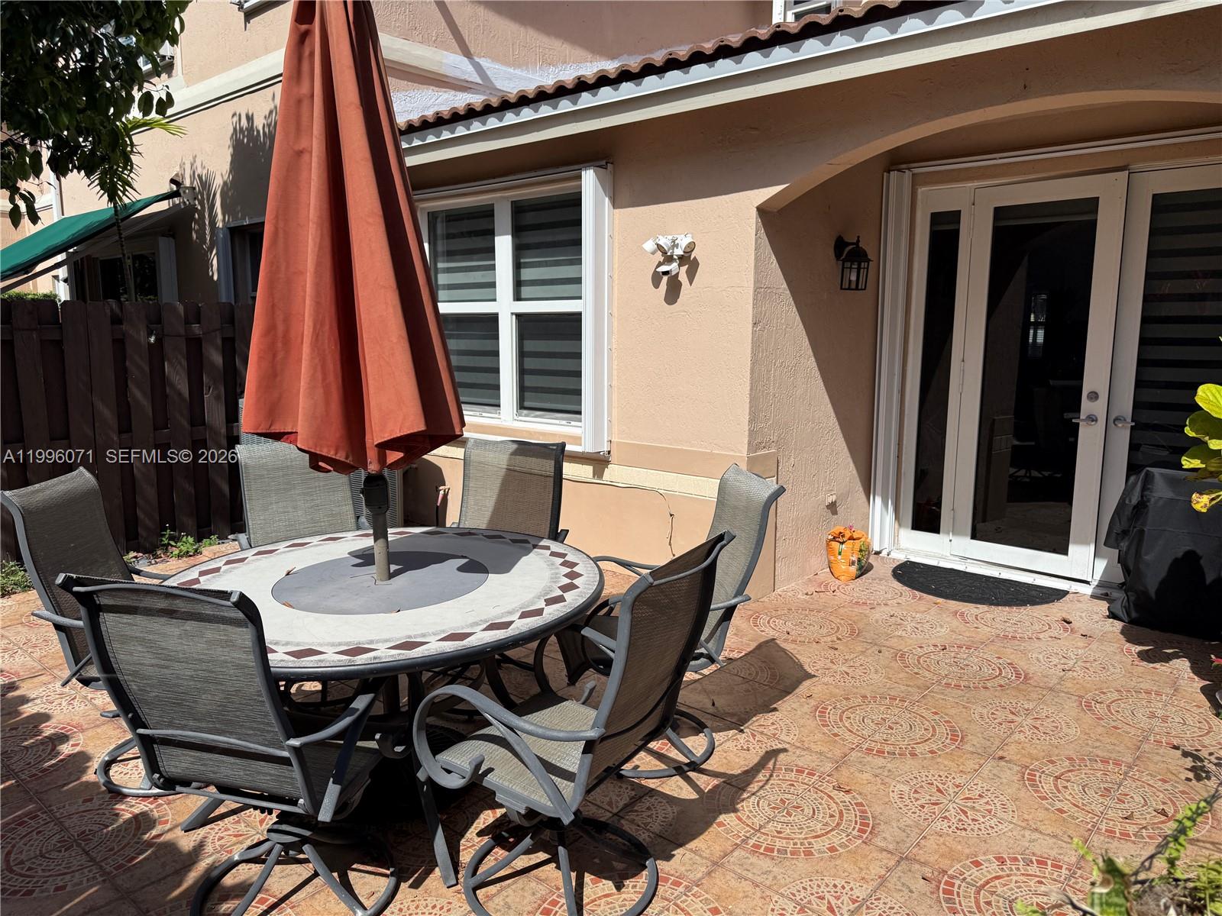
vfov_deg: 56.8
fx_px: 847
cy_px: 458
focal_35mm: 24
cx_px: 611
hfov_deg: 71.6
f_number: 1.78
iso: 80
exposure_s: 1/6173
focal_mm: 6.76
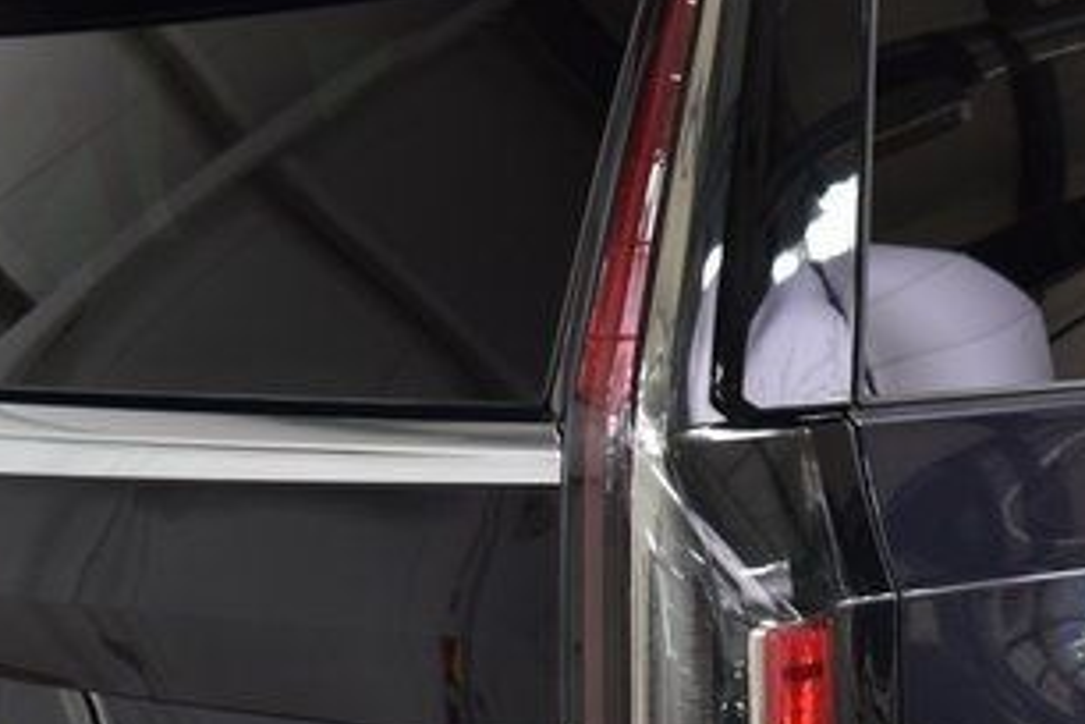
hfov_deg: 22.3
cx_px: 706
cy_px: 452
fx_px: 2744
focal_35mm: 91
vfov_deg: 15.0
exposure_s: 1/15
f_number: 6.3
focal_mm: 29
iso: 640
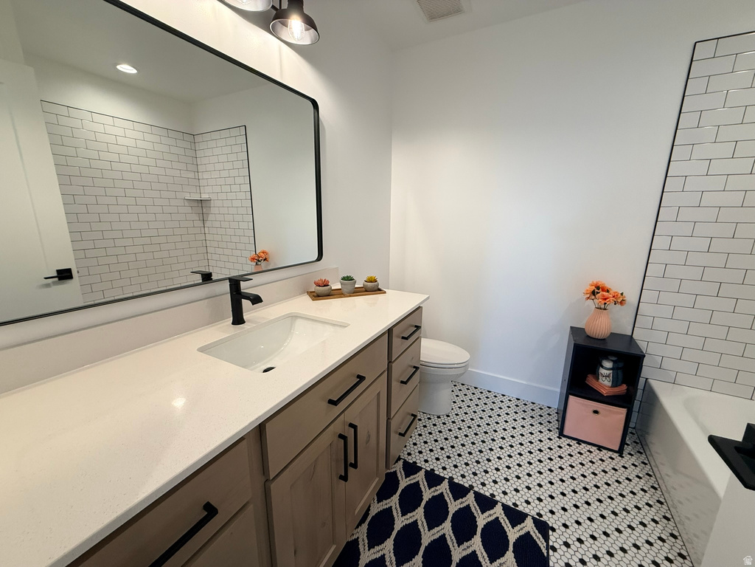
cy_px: 284
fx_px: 305
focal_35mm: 14
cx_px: 378
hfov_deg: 102.1
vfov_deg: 85.7
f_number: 2.2
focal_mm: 2.22
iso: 160
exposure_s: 1/120
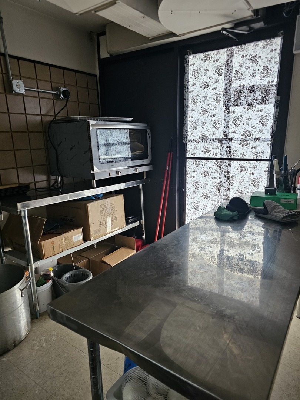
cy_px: 200
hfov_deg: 58.9
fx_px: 266
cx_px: 150
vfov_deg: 73.9
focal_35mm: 23
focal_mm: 6.3
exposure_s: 1/120
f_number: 1.7
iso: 320
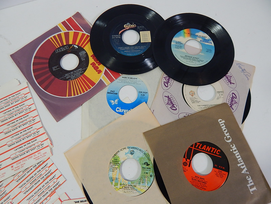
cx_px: 136
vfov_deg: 61.1
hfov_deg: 76.4
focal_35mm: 22
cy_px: 102
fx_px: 172
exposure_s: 1/30
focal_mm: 4
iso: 160
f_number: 3
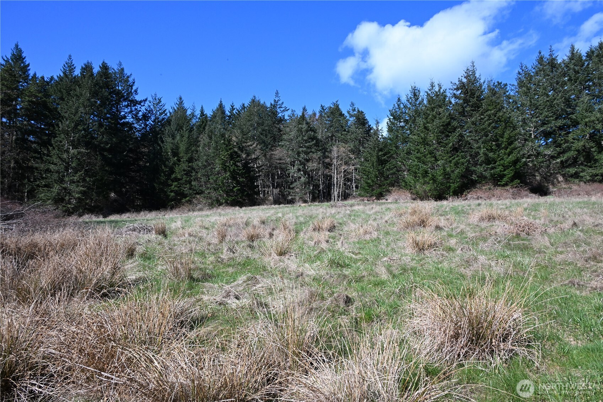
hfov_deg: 73.7
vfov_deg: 53.1
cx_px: 302
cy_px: 201
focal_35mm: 24
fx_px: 402
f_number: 22
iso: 1600
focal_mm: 24
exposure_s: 1/320
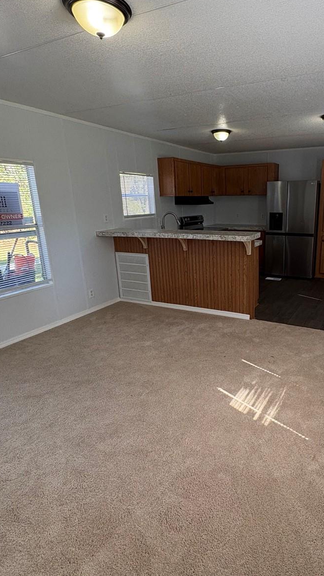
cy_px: 284
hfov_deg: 51.9
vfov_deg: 83.8
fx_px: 321
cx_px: 233
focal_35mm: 21
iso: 200
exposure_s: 1/99
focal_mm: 2.22
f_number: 2.2
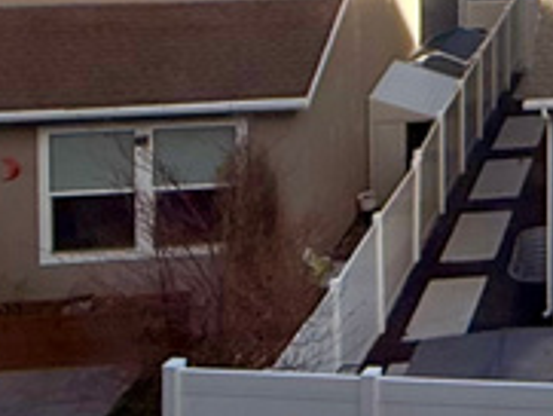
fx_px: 1263
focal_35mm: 79
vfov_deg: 16.2
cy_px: -303
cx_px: 907
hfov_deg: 20.0
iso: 50
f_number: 2.2
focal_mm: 2.22
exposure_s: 1/1698
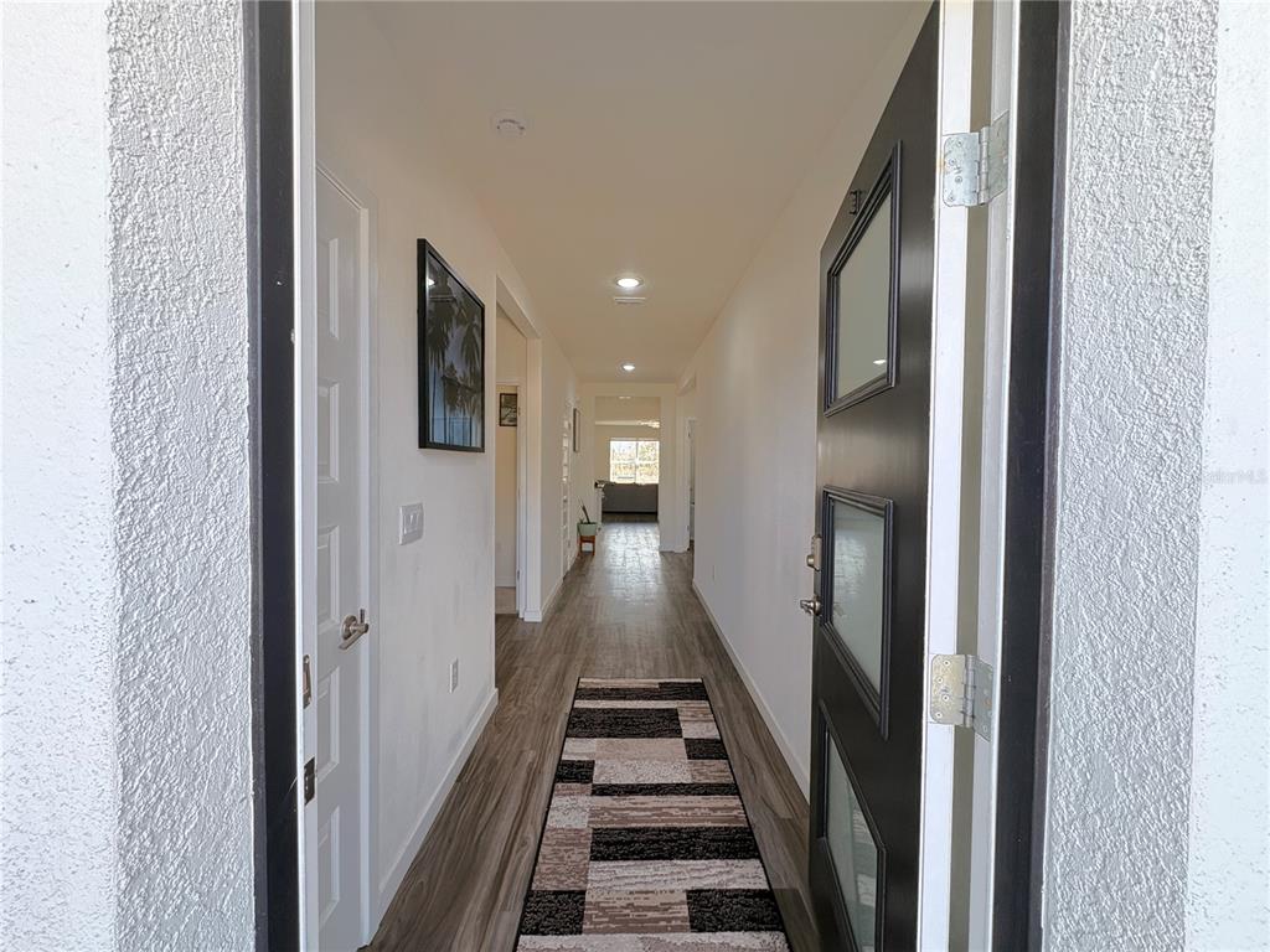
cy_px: 476
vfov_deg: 85.7
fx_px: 514
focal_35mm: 14
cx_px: 635
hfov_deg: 102.1
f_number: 2.2
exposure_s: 1/120
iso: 200
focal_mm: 2.22
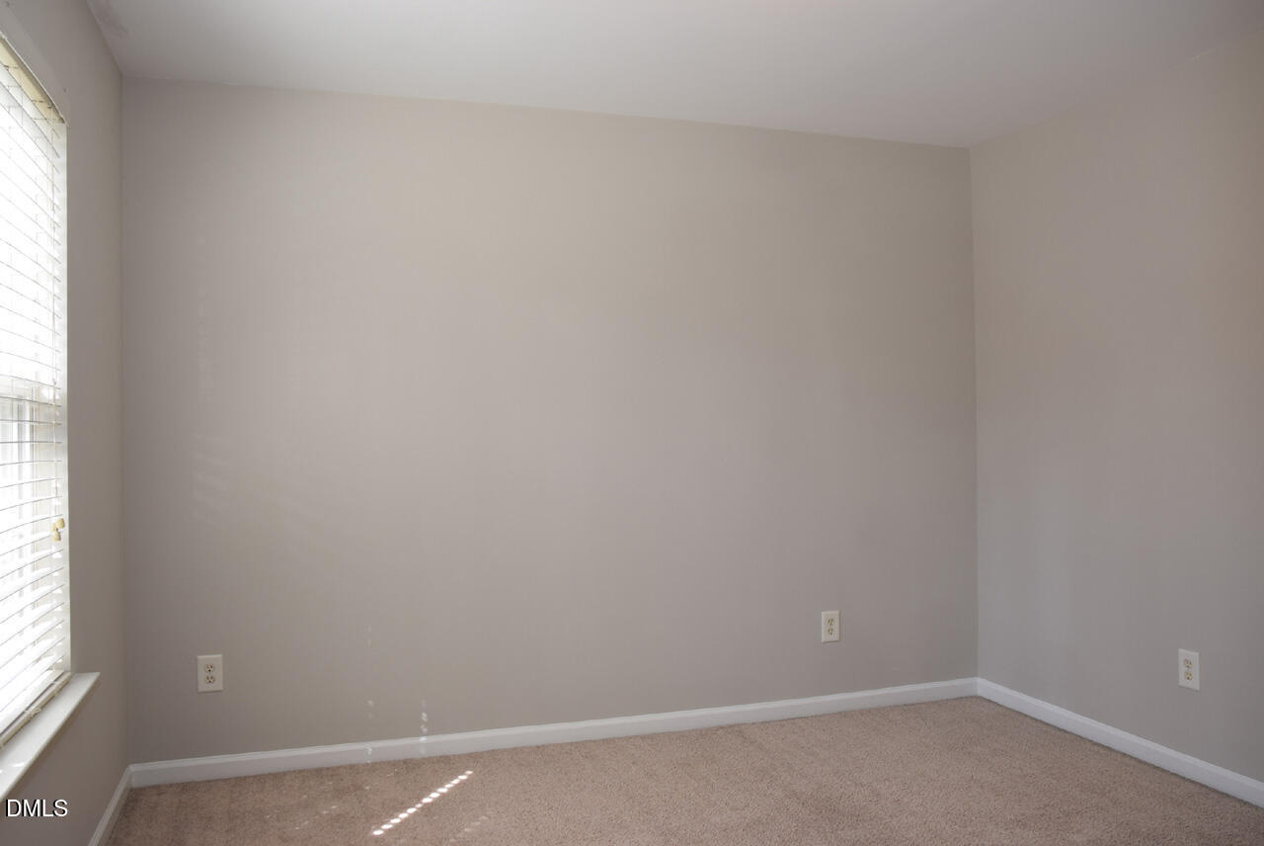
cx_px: 632
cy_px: 423
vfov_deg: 43.7
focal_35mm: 30
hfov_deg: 61.9
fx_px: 1054
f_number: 4
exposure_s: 1/60
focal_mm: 20
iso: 400
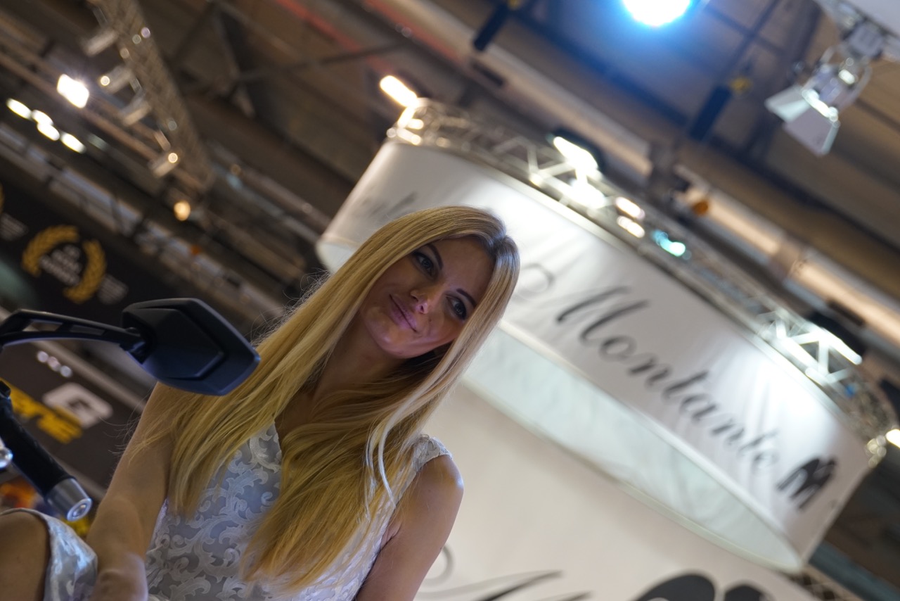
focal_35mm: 121
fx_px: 3025
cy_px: 300
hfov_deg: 16.9
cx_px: 450
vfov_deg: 11.3
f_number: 5.6
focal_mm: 81
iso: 1000
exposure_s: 1/125
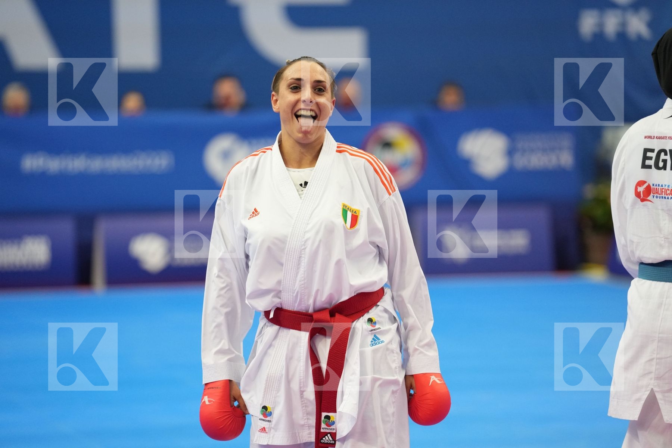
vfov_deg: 6.9
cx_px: 336
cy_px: 224
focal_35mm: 200
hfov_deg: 10.3
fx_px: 3733
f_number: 3.2
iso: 3200
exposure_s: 1/1000
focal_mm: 200
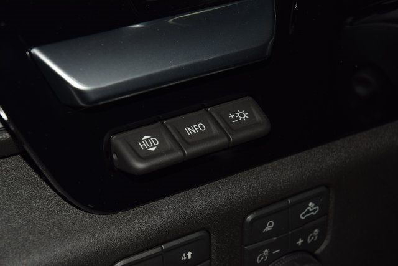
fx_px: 1161
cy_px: 133
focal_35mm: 105
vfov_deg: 13.0
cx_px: 199
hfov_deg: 19.5
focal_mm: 70
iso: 100
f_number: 8
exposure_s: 1/125
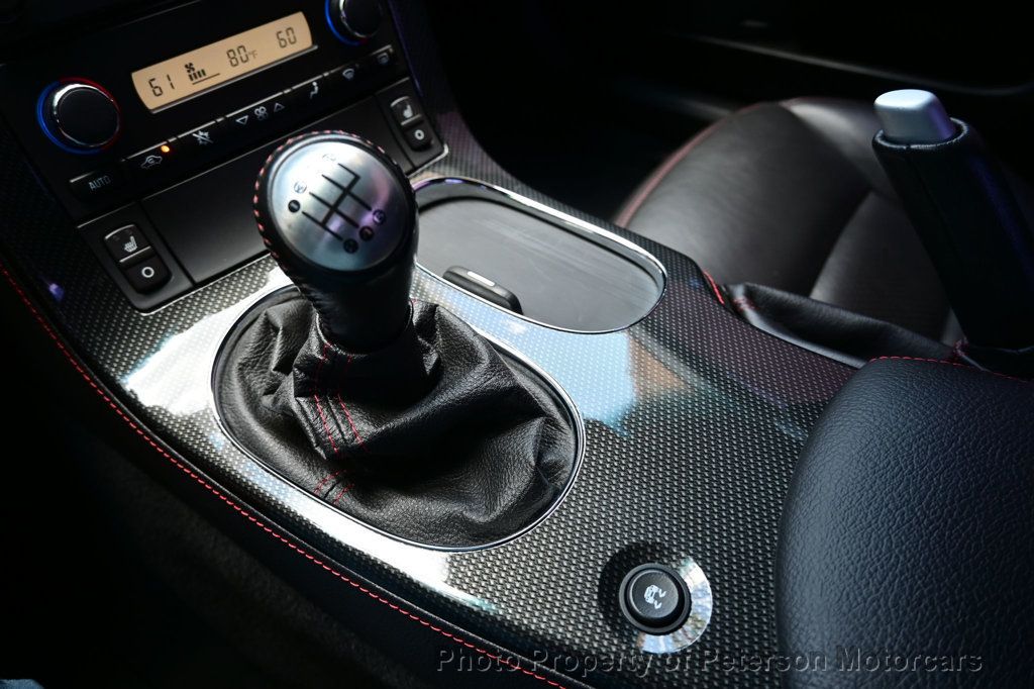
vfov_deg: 53.1
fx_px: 689
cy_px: 344
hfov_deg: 73.8
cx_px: 517
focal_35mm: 24
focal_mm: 16
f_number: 3.5
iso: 160
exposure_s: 1/25
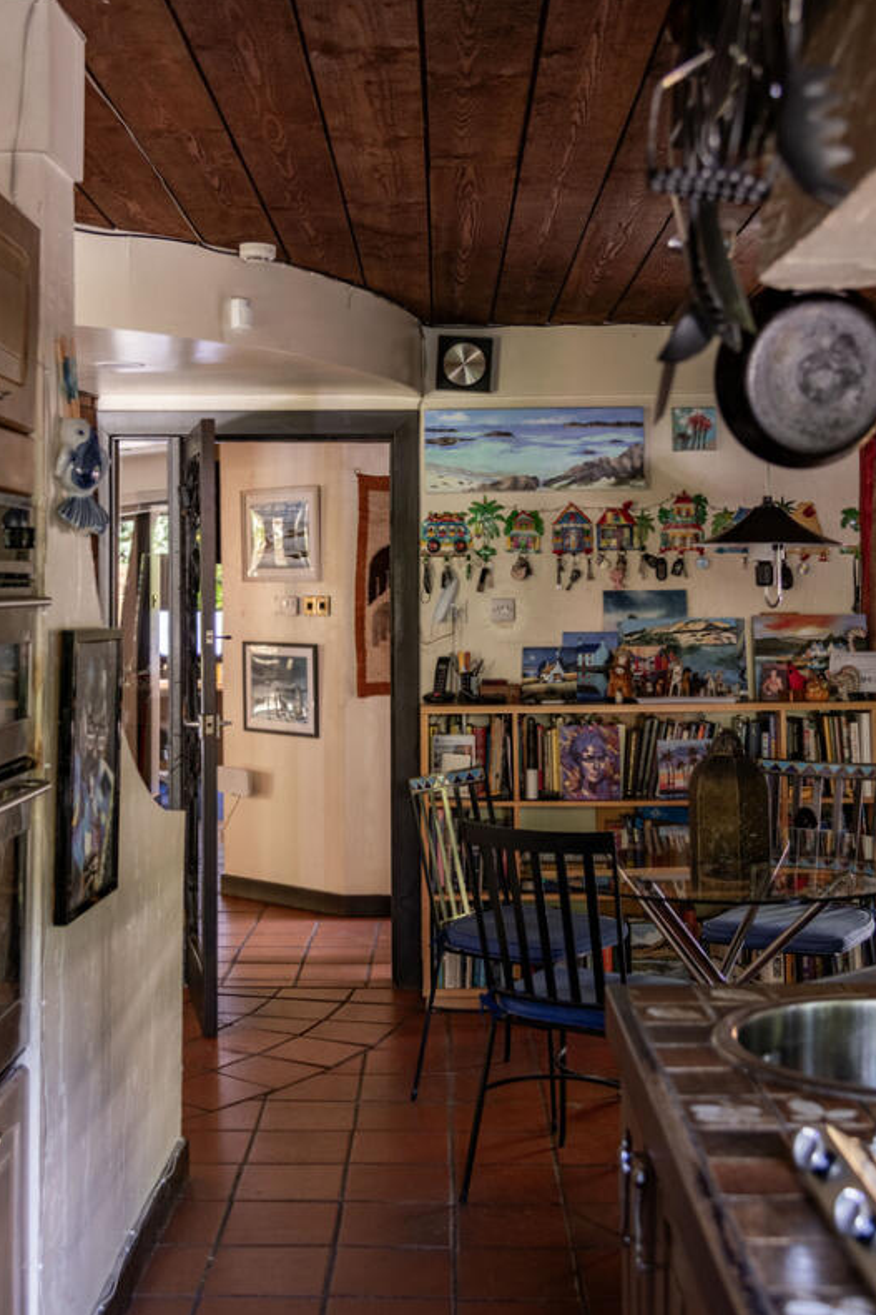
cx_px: 412
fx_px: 1607
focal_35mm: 44
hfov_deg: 30.5
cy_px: 497
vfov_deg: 44.2
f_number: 4
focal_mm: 34
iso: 200
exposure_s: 1/15
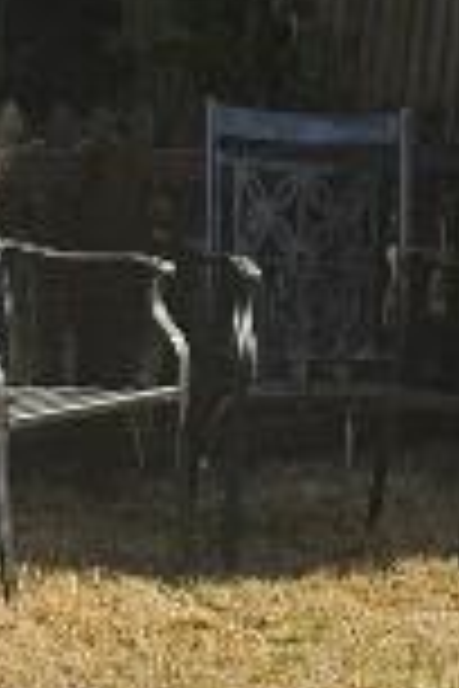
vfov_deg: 11.8
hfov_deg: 8.5
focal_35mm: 160
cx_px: -63
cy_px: 1259
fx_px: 3060
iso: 25
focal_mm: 5.4
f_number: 1.8
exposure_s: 1/1505
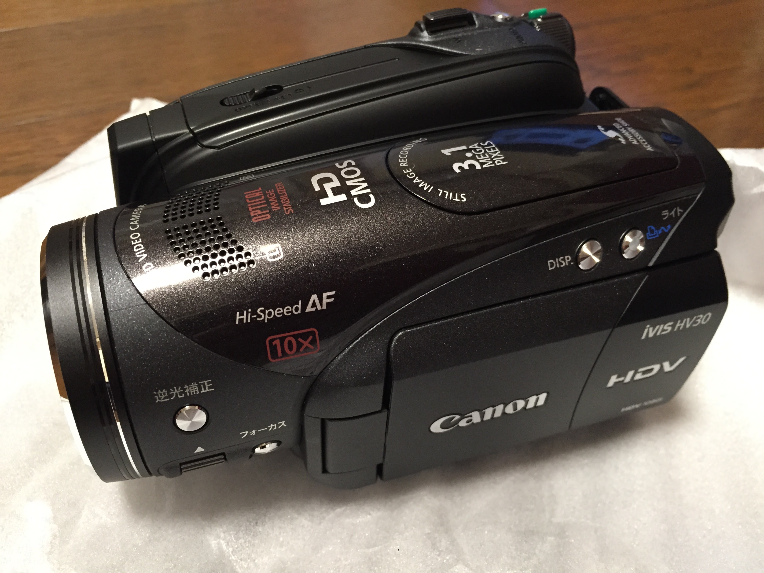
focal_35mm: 29
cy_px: 286
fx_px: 640
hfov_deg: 61.7
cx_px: 382
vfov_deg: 48.2
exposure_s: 1/15
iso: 250
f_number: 2.2
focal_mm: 4.15
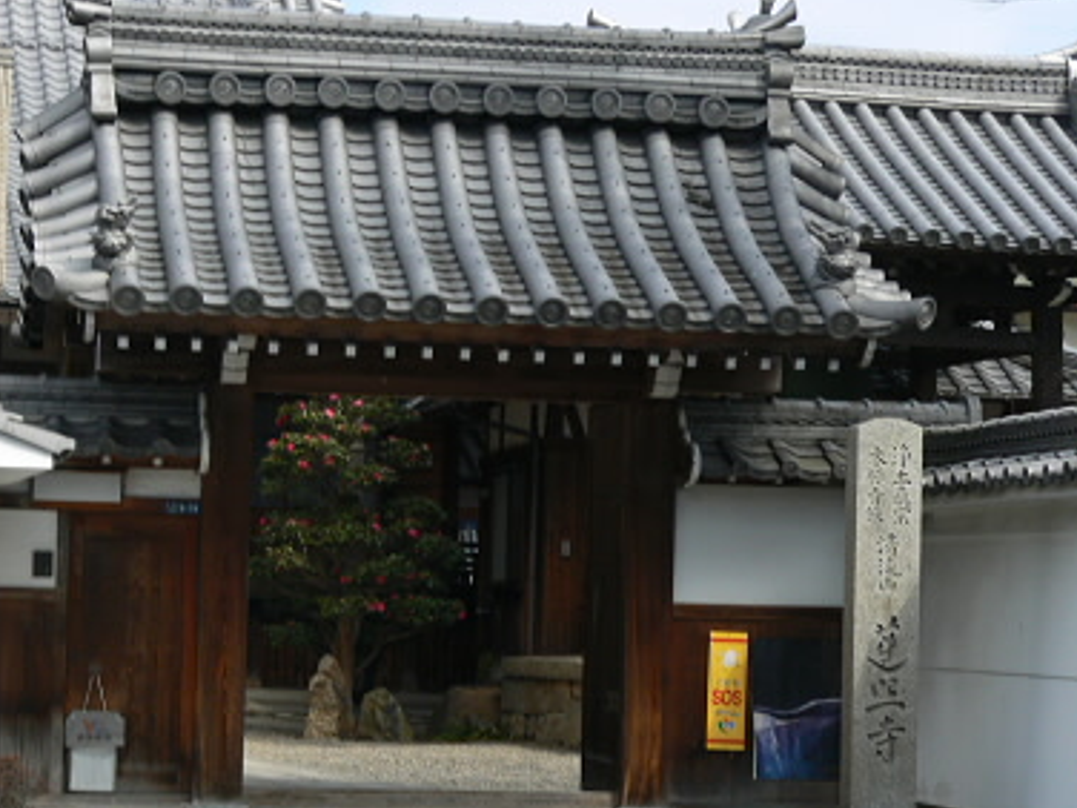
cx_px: 547
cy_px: 387
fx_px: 3609
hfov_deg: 17.0
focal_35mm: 116
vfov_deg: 12.8
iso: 80
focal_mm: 18.2
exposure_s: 1/400
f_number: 5.6
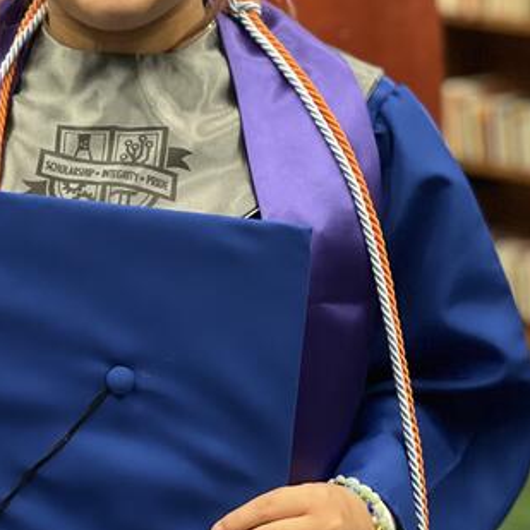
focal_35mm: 141
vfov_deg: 12.3
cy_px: 75
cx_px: 148
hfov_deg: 12.4
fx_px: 2442
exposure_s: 1/40
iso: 400
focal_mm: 9
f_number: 2.8
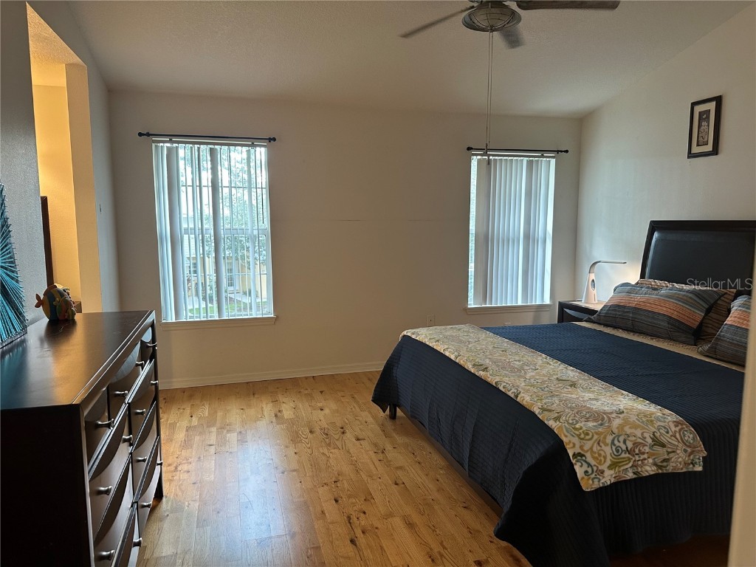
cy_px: 284
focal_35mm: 24
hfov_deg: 71.6
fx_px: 524
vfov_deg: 56.8
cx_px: 378
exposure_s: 1/60
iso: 200
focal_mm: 6.86
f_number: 1.78
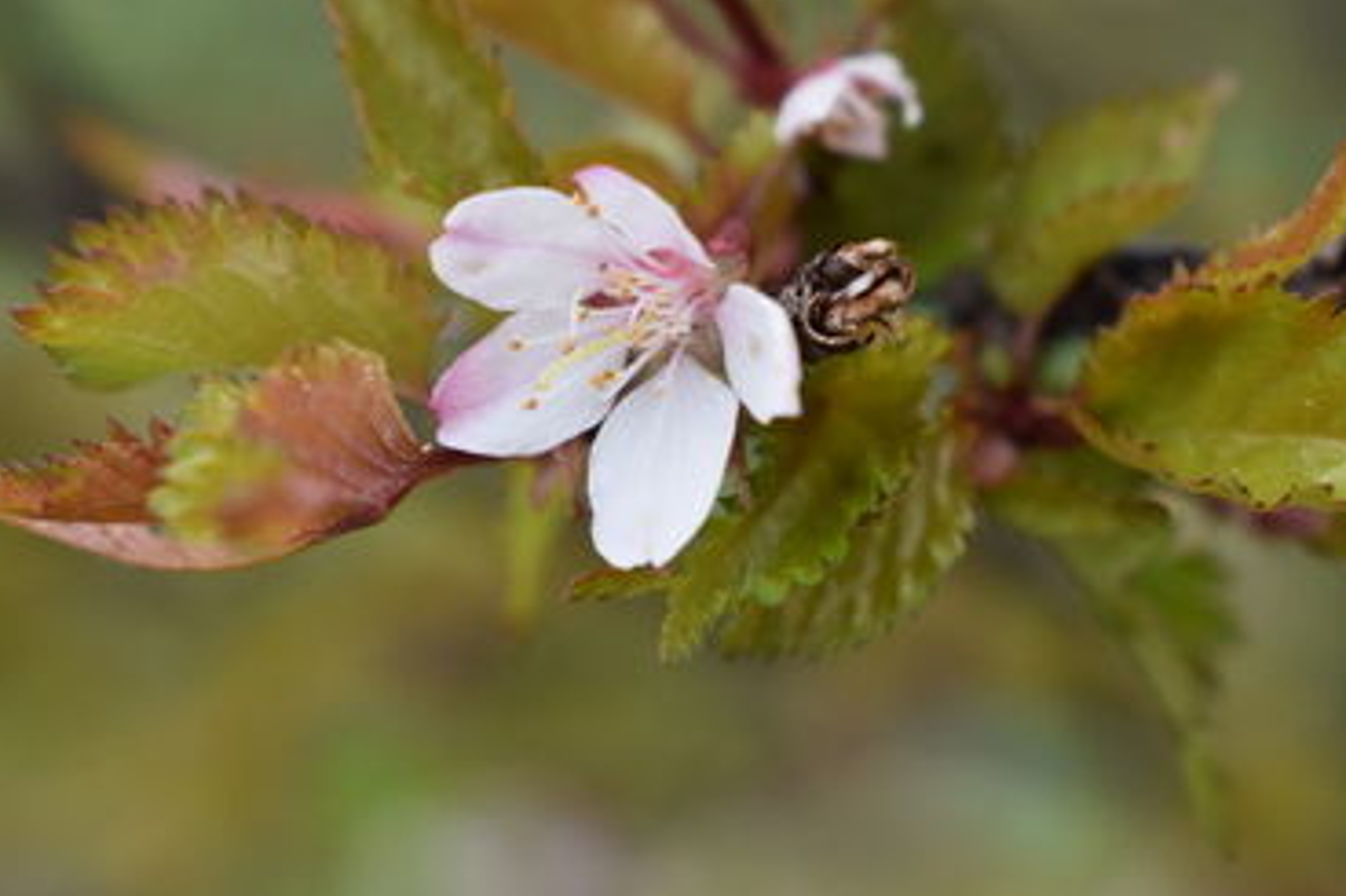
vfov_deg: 12.9
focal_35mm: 106
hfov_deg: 19.2
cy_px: 375
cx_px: 494
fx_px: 3961
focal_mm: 52
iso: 400
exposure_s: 1/125
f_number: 7.1
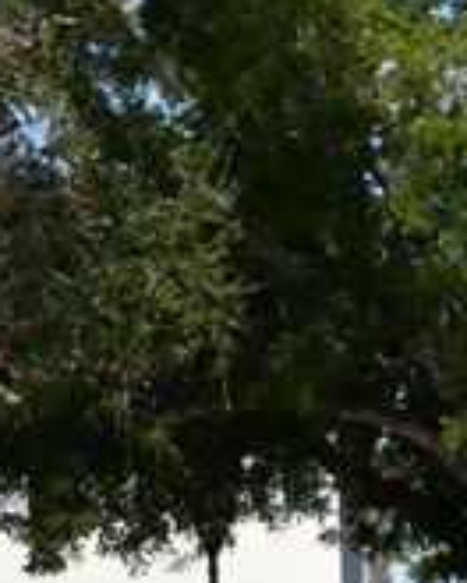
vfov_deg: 9.7
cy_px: 629
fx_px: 3404
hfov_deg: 7.4
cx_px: -580
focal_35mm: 197
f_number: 8
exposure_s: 1/250
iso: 100
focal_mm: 27
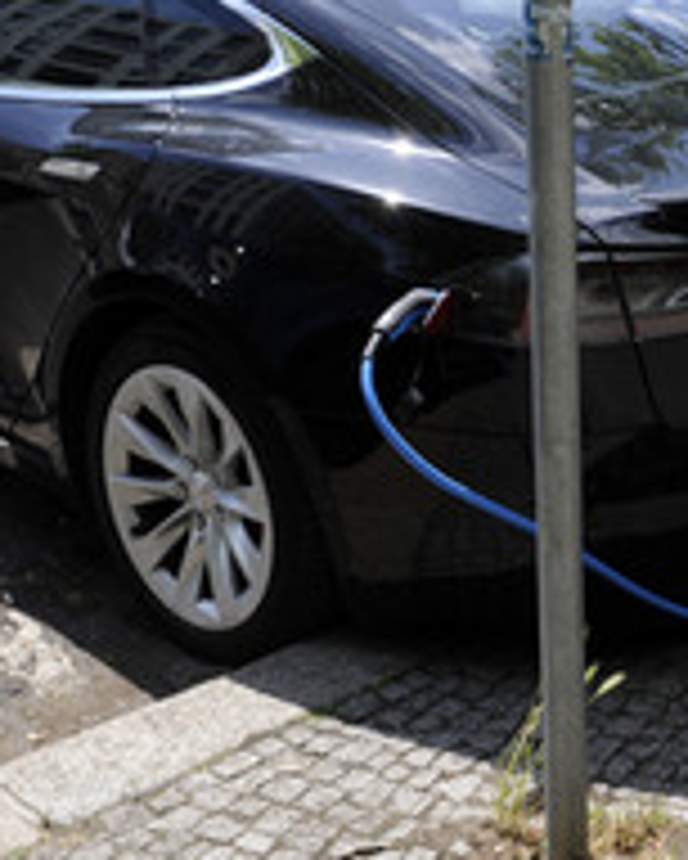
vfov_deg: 30.0
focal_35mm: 62
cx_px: 459
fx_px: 1577
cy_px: 225
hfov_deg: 24.5
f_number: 9
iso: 320
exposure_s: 1/320
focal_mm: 28
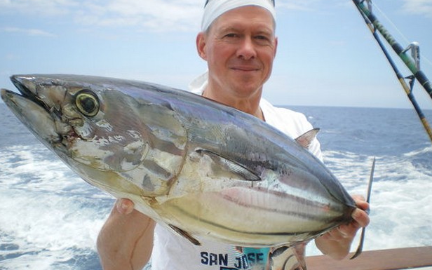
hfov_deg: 50.4
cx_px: 214
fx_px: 459
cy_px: 155
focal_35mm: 39
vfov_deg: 32.7
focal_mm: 6.3
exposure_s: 1/400
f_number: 4.6
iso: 50
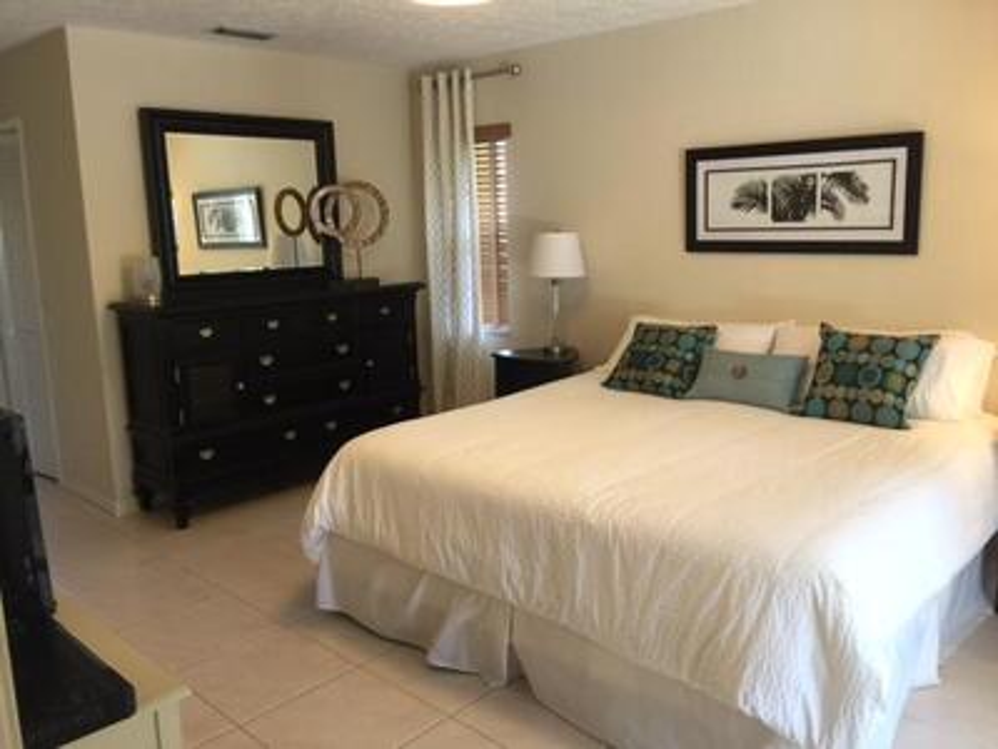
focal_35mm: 29
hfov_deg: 61.7
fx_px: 836
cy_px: 374
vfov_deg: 48.2
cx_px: 499
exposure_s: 1/15
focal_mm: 4.15
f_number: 2.2
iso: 50
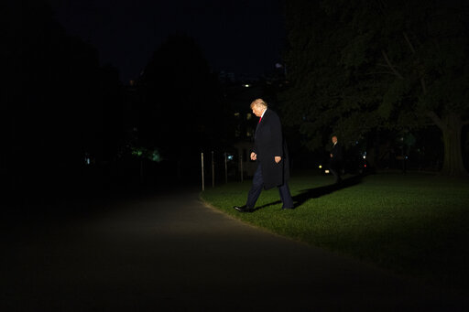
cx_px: 234
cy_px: 156
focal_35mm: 55
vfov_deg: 24.6
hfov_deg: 36.3
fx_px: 716
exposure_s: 1/400
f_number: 1.8
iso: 3200
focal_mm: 55
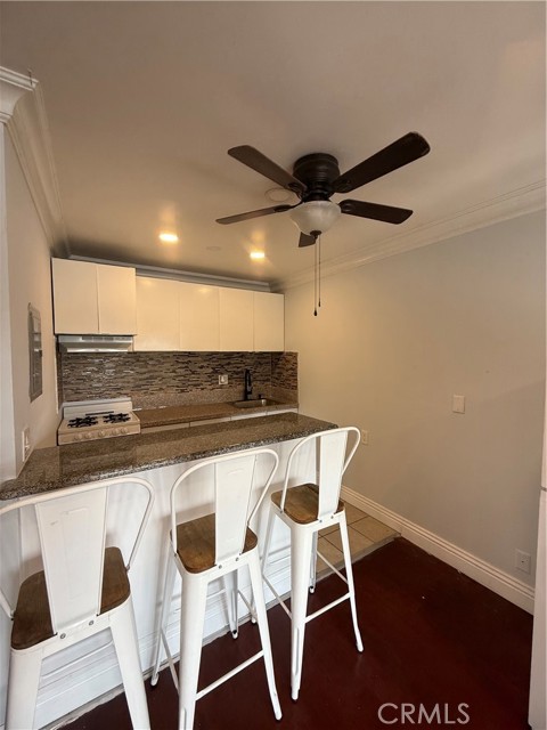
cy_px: 365
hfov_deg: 85.7
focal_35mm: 14
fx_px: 295
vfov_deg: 102.1
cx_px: 274
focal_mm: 2.22
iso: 100
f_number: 2.2
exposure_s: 1/99
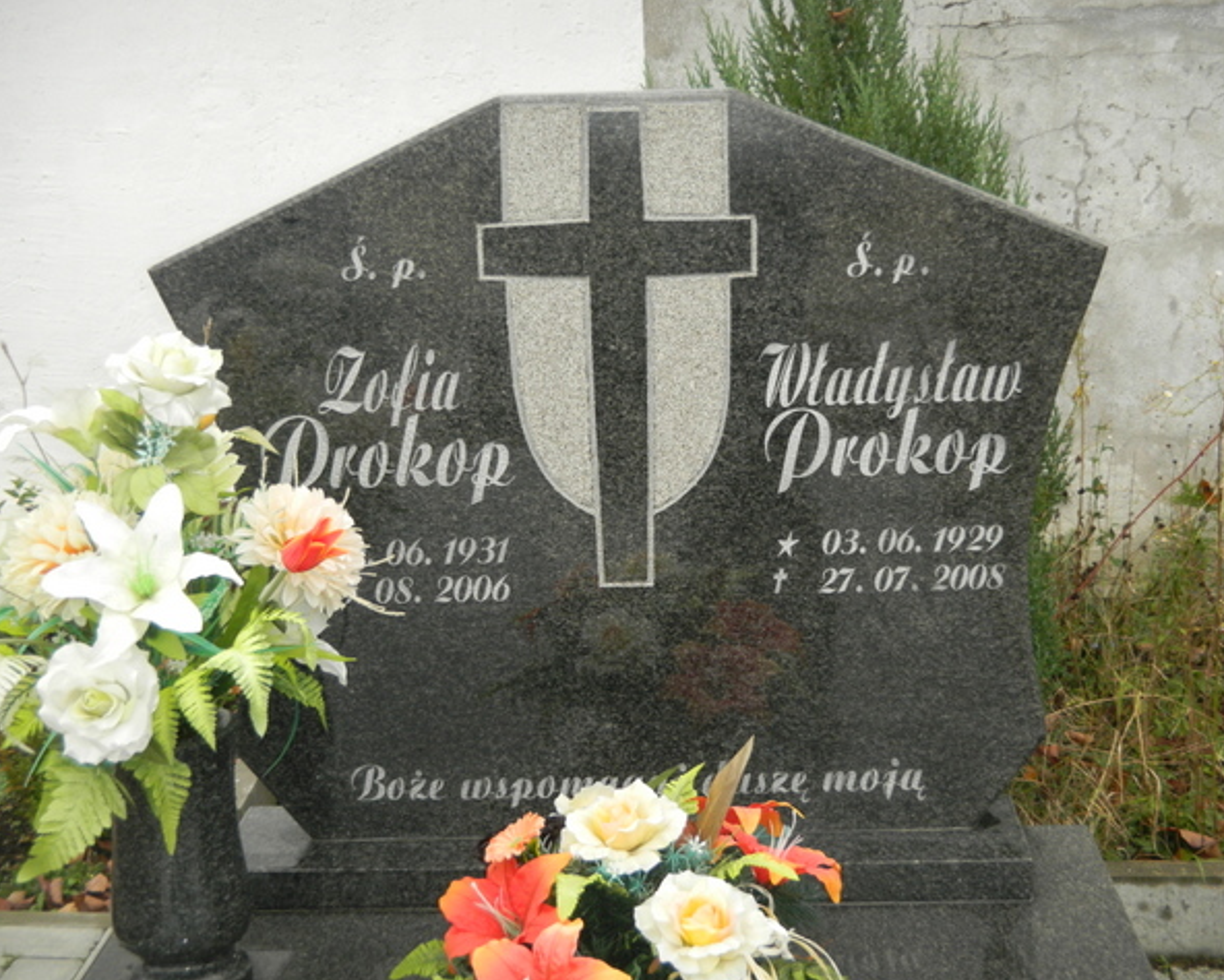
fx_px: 2102
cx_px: 647
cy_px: 492
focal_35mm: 58
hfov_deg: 32.5
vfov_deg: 26.2
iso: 113
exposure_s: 1/144
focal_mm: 9.9
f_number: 4.2
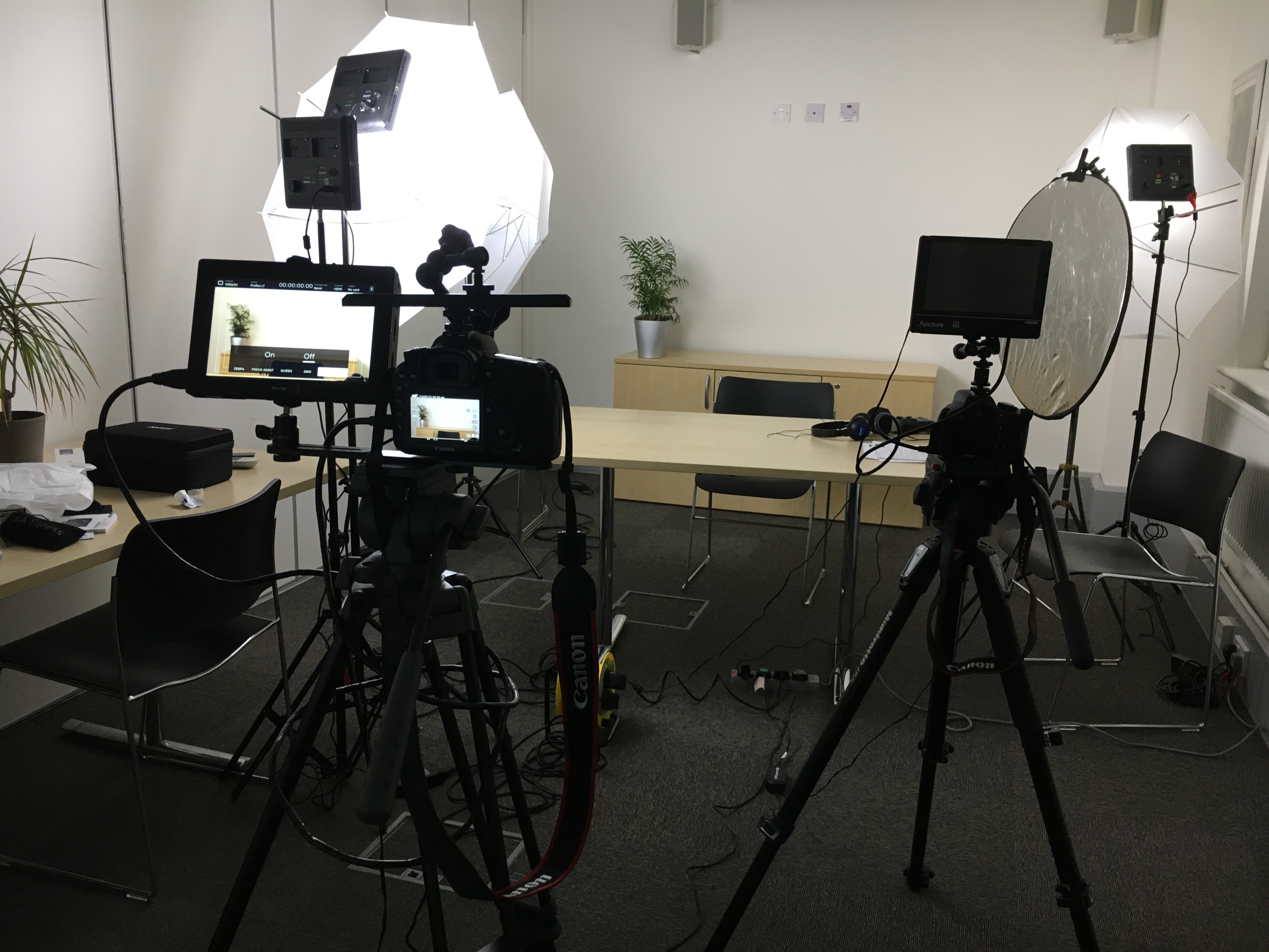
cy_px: 476
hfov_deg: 61.7
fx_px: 1063
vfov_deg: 48.2
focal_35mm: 29
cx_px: 634
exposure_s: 1/33
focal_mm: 4.15
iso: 100
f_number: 2.2
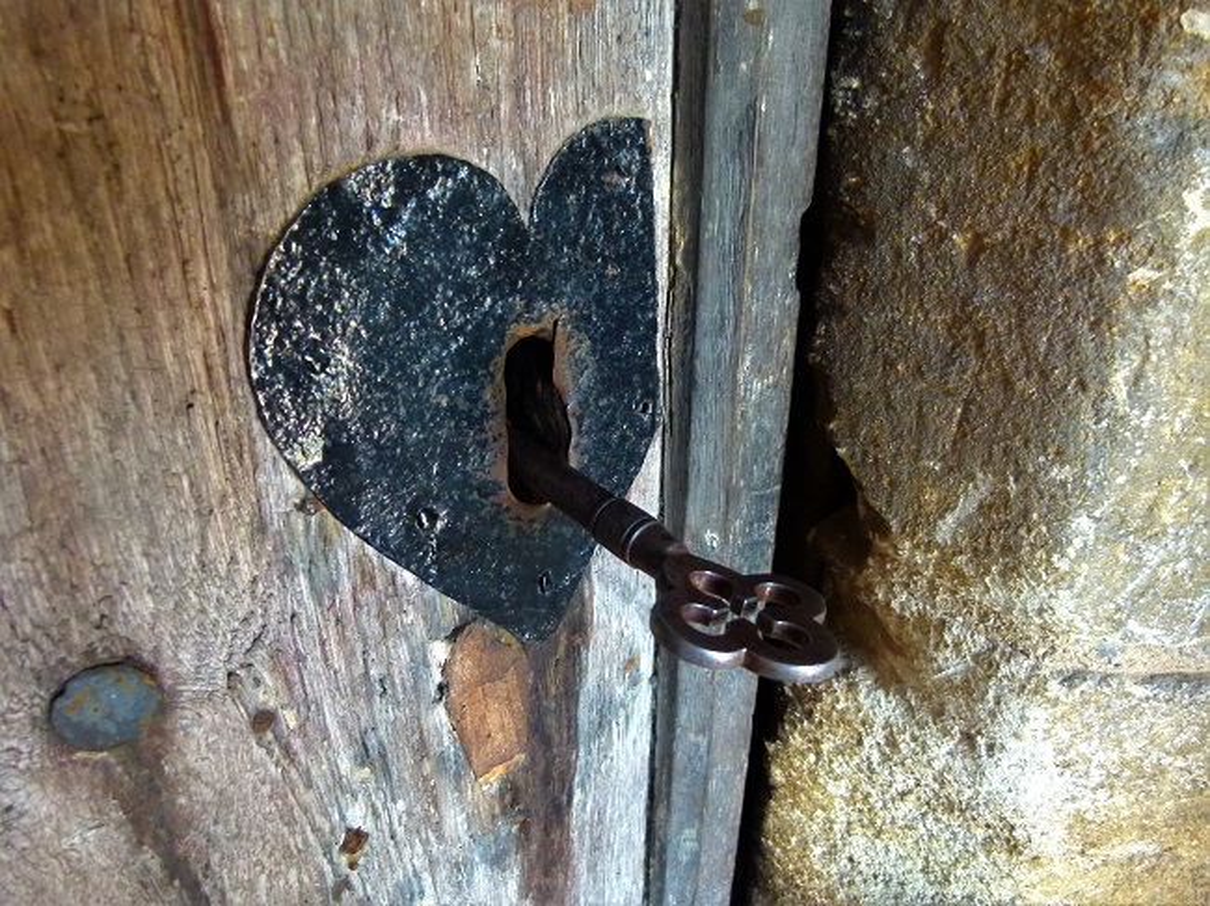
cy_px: 453
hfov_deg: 69.4
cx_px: 605
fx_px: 874
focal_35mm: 25
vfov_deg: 54.8
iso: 400
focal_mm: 4.5
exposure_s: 1/40
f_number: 2.8
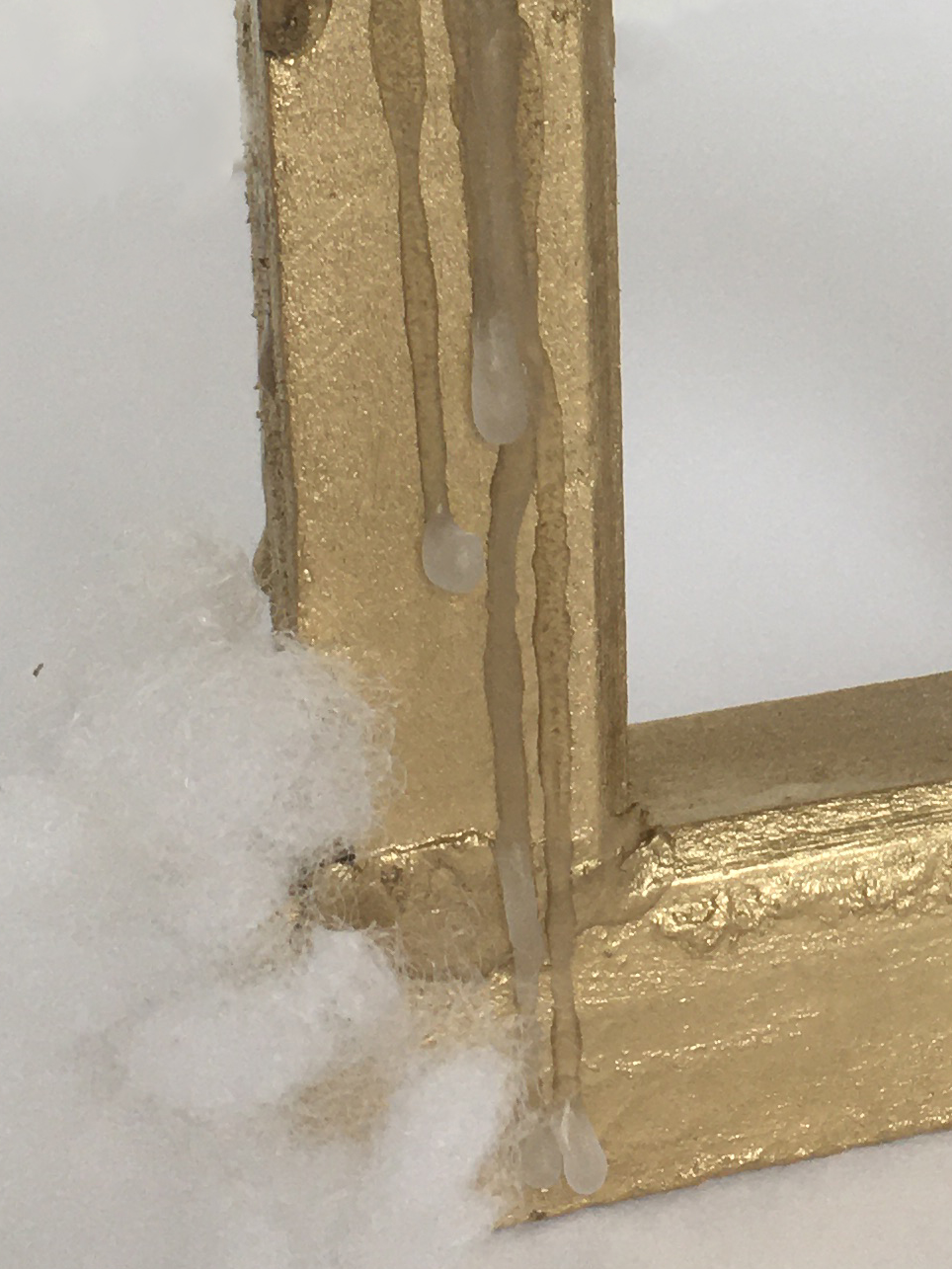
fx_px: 3336
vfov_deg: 20.8
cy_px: 0
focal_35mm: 91
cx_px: 1020
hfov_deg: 15.8
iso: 32
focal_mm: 4.15
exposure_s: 1/100
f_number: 2.2
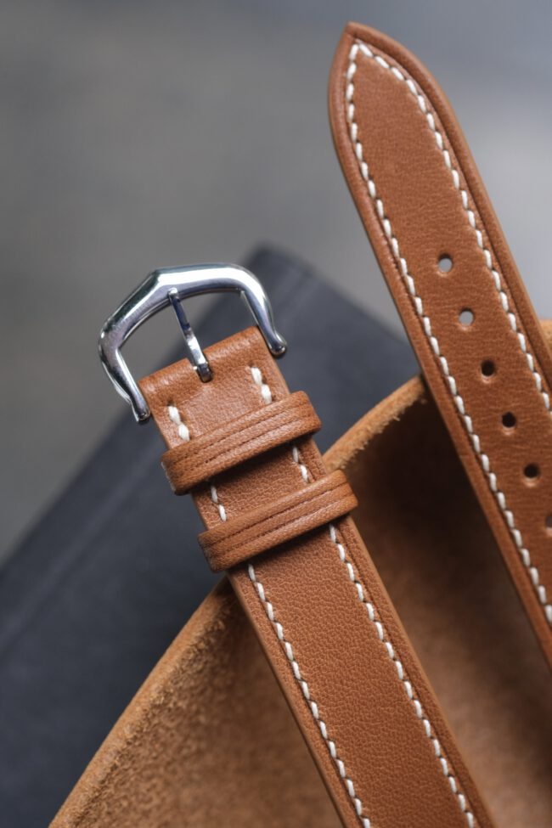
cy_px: 414
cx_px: 276
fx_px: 2070
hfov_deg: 15.2
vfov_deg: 22.6
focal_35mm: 90
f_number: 5
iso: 1000
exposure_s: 1/80
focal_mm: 60
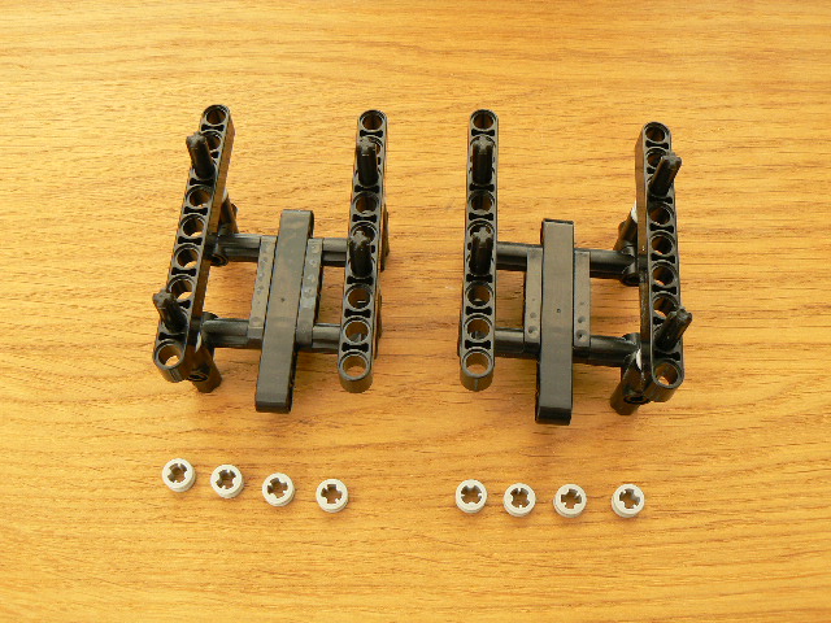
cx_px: 416
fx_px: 864
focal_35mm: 36
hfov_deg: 51.4
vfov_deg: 39.7
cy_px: 312
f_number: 4.5
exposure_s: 2
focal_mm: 6
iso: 100
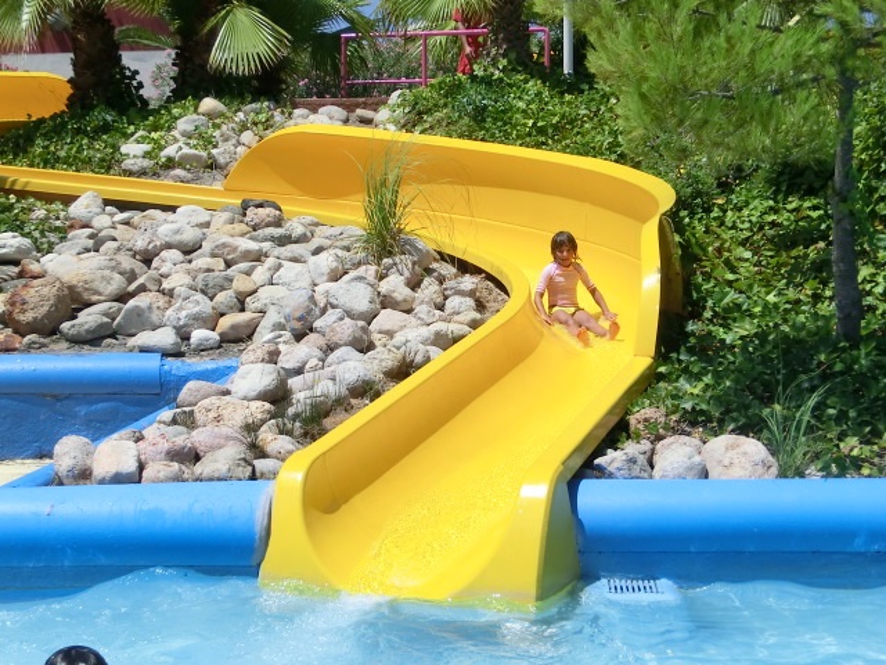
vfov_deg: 21.3
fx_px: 1766
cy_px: 332
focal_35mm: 69
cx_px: 443
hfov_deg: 28.2
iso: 80
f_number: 4.8
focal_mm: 12.29
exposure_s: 1/800
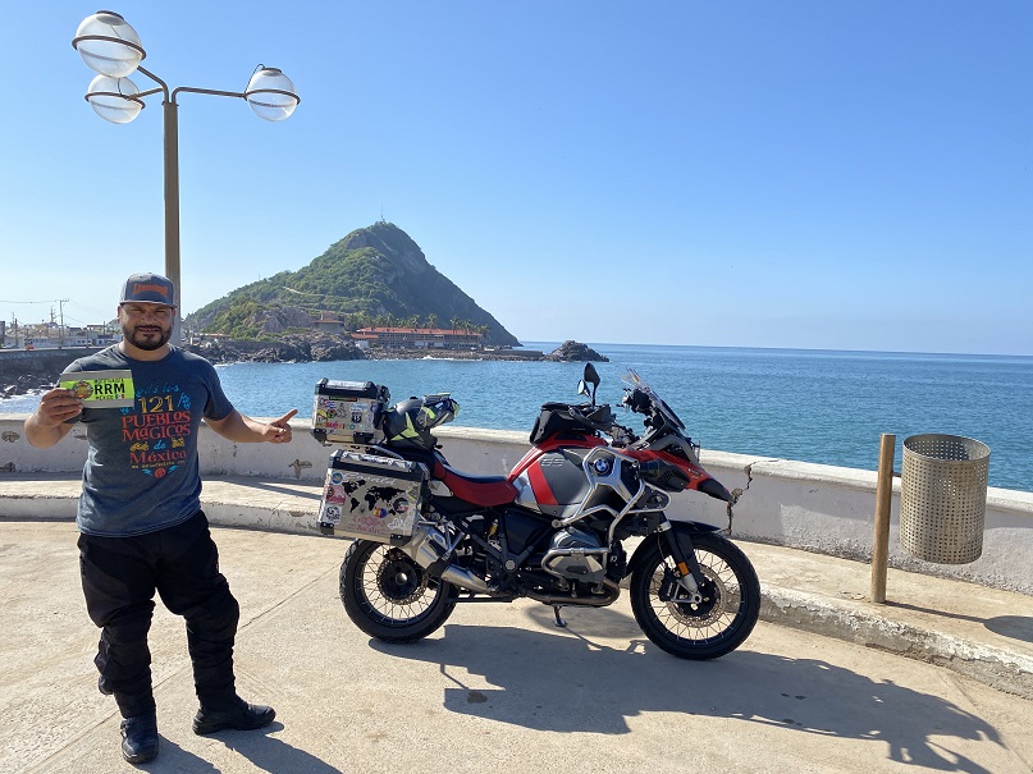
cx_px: 516
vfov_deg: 53.1
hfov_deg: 67.3
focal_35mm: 26
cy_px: 387
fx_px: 776
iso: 32
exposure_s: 1/4274
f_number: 1.8
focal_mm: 4.25
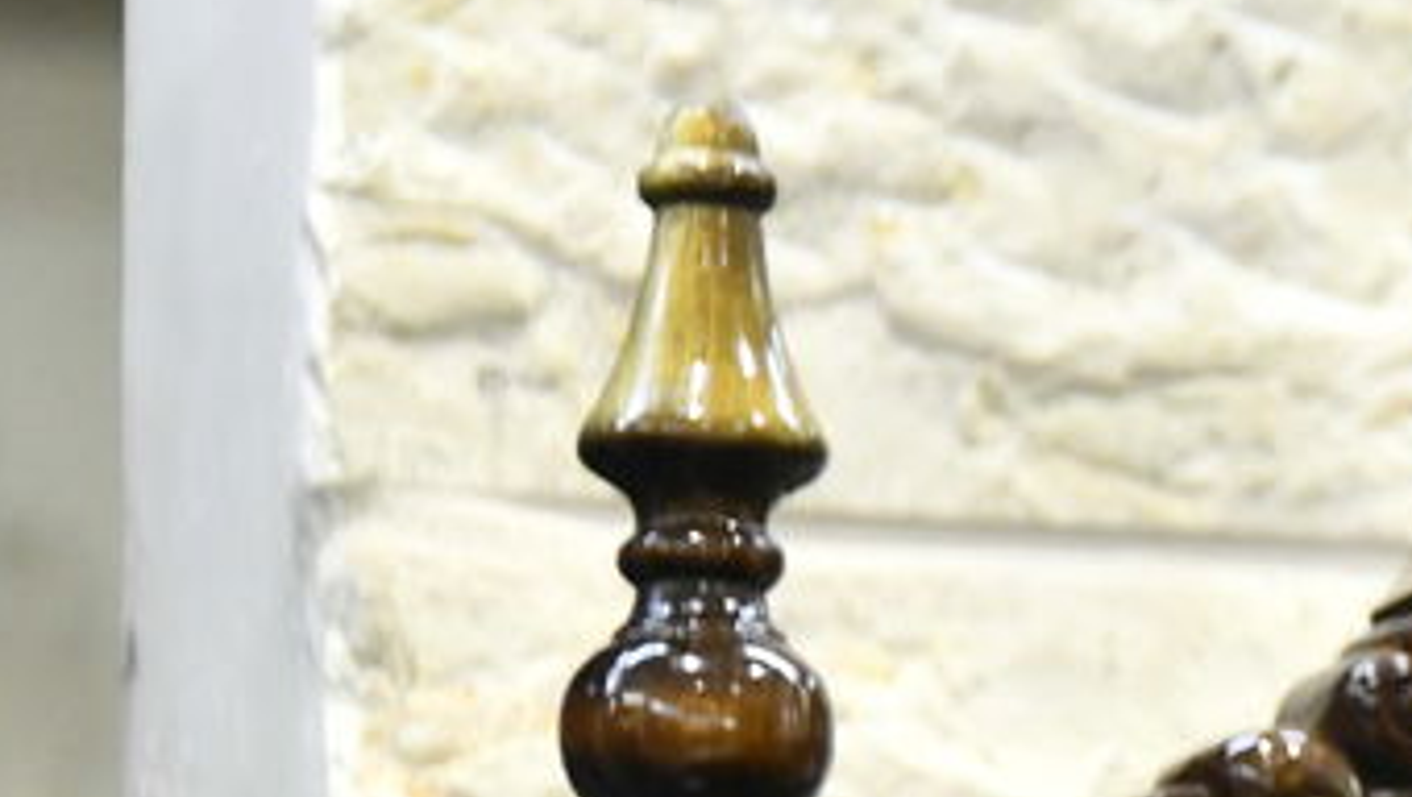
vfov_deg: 1.9
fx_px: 24209
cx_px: 2853
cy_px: 1073
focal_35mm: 646
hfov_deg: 3.3
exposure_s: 1/200
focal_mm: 150
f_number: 5.6
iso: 2000
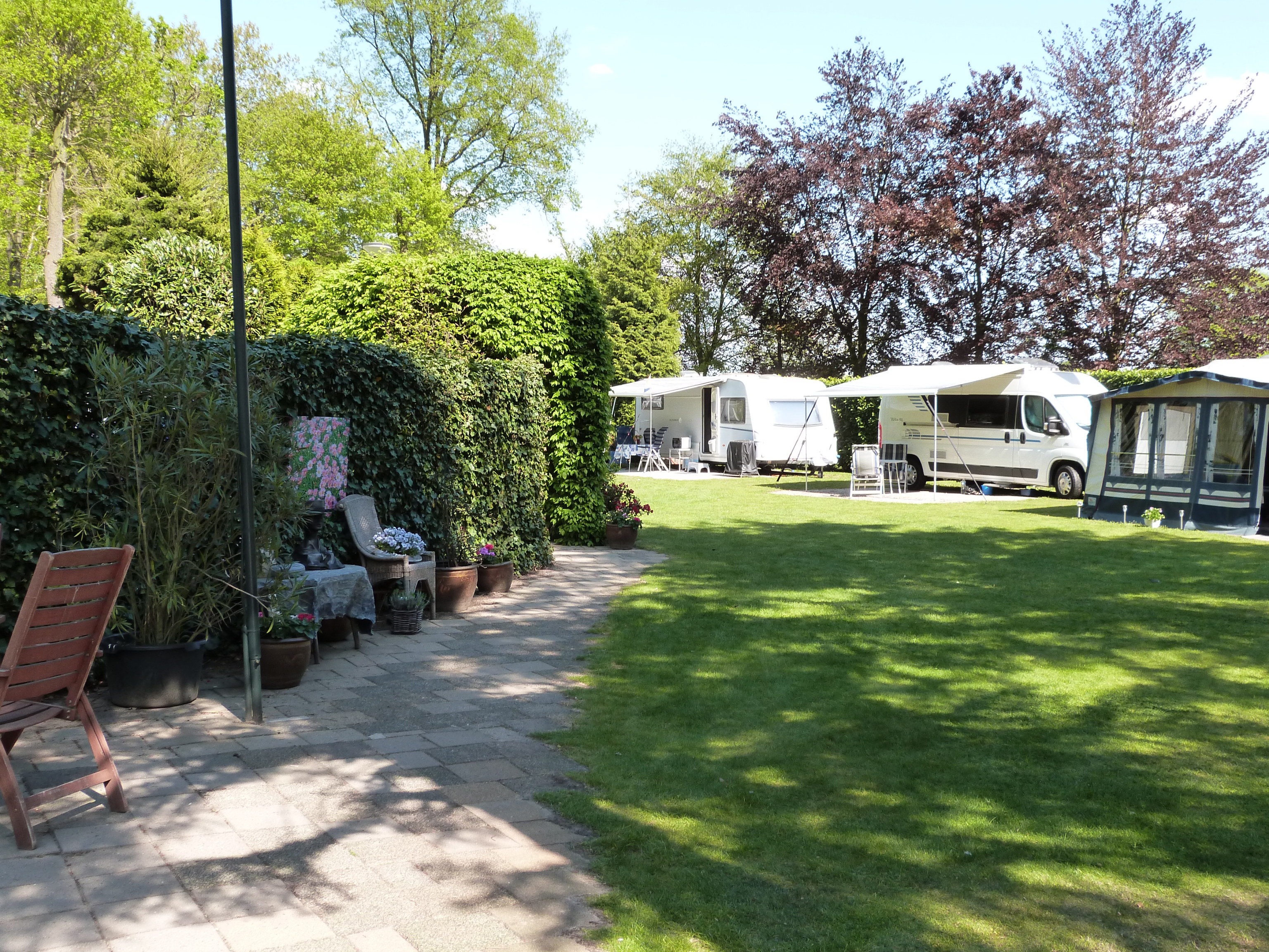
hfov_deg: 51.4
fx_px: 1320
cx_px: 634
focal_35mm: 36
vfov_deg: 39.7
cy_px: 476
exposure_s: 1/250
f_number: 4
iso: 160
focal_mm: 6.3
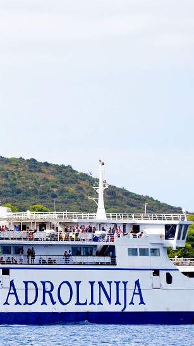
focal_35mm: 574
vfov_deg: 3.8
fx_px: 5251
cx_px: -21
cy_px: 190
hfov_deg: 2.1
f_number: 5.3
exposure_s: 1/8000
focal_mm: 200
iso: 2500
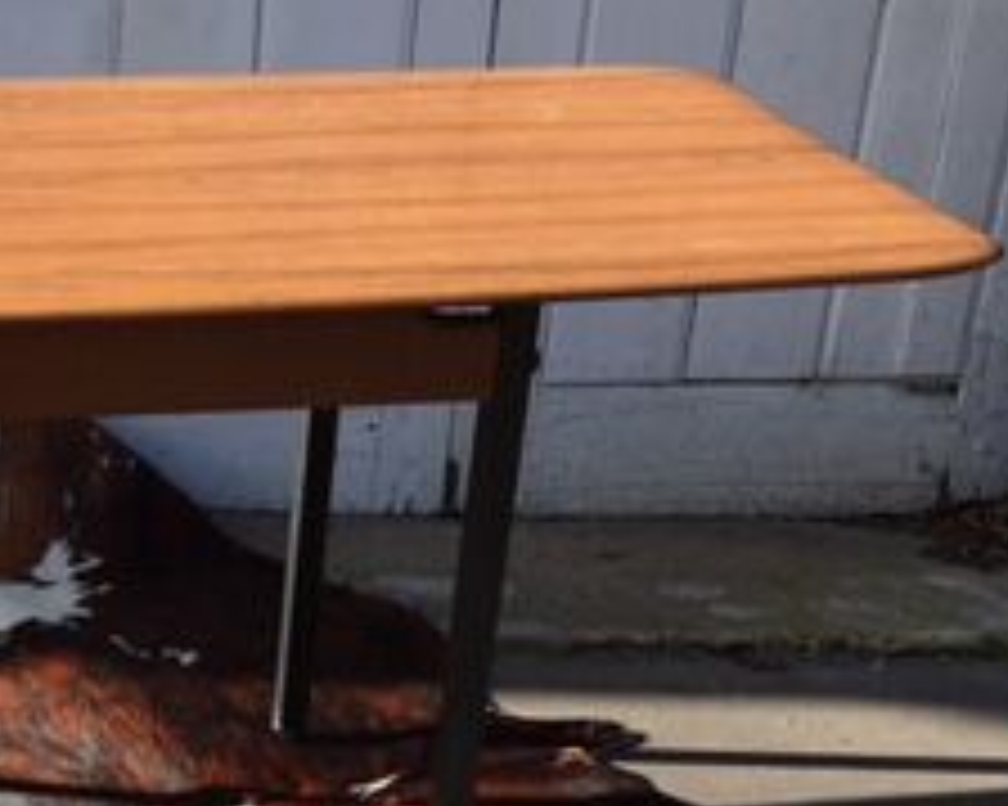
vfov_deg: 18.3
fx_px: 2415
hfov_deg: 22.4
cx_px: -76
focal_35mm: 81
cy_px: 847
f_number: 2.2
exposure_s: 1/439
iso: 25
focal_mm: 4.15
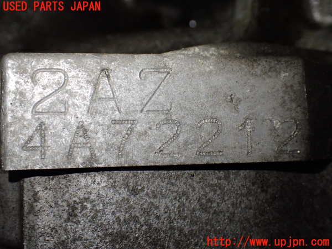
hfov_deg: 45.8
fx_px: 393
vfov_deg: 35.1
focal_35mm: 41
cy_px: 124
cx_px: 166
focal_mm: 7.31
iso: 500
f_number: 2.8
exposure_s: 1/160
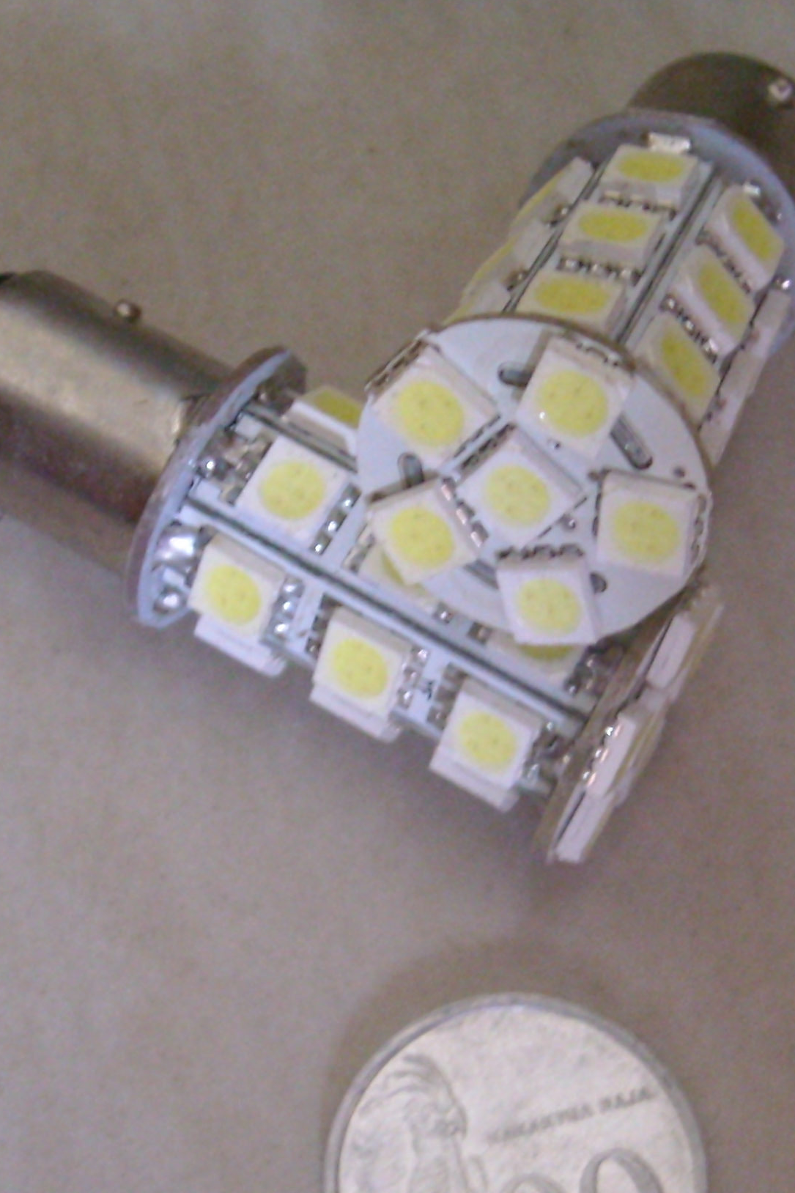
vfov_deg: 27.6
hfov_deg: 18.7
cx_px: 454
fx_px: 2418
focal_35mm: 73
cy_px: 783
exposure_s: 1/8
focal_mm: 5.7
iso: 400
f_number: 2.8
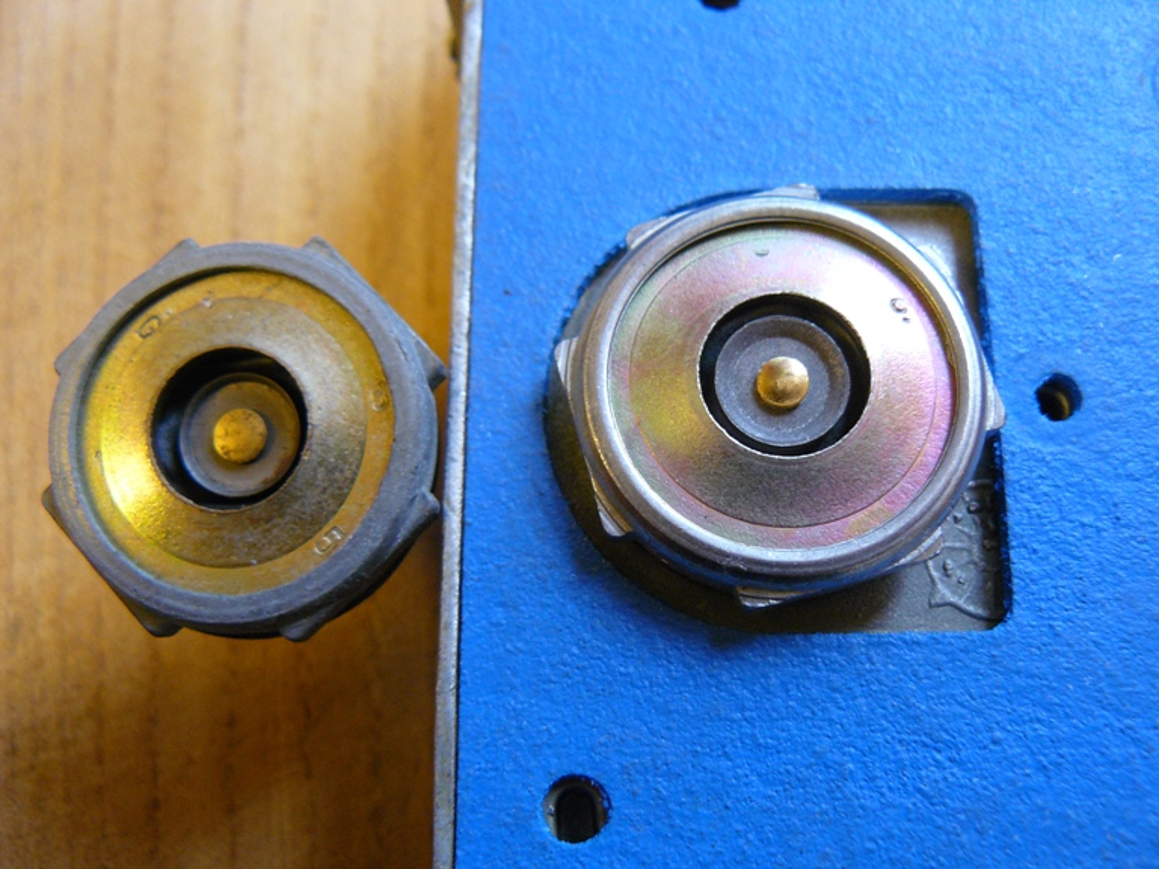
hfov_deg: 51.4
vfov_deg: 39.7
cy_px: 434
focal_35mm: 36
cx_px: 580
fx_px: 1205
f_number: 2.8
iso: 200
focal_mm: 6
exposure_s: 1/5
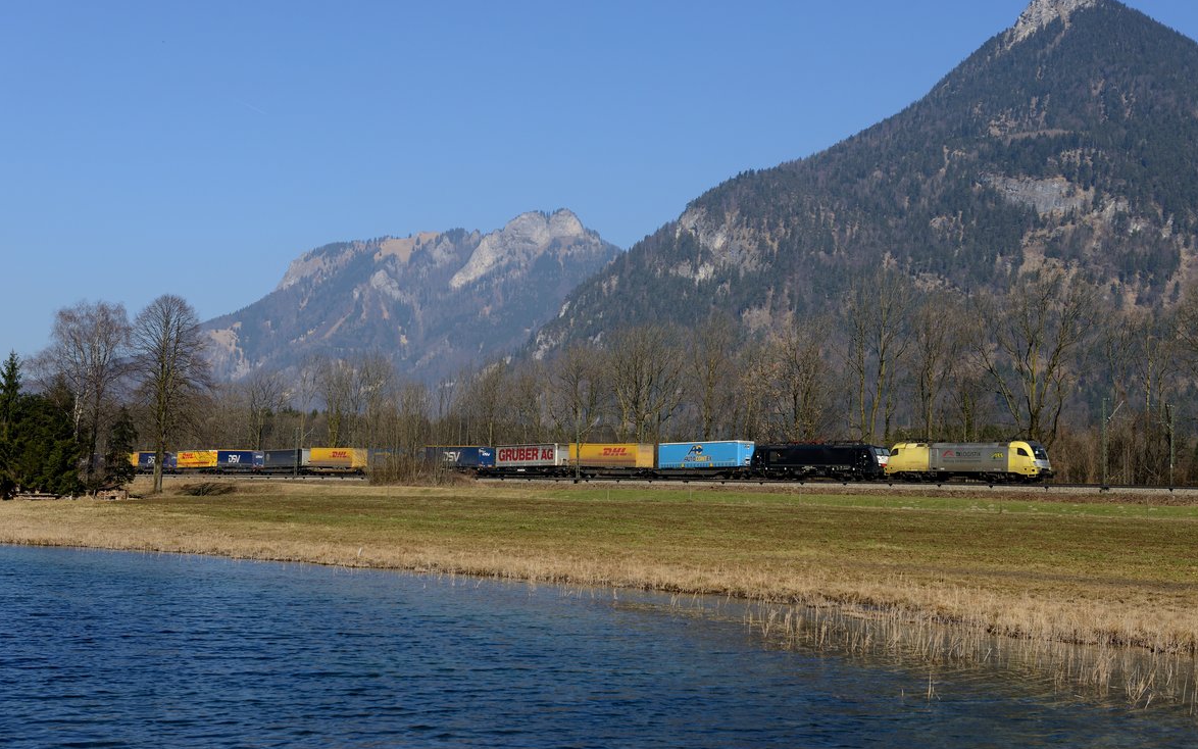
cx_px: 595
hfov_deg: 40.3
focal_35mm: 50
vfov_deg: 25.8
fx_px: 1633
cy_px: 343
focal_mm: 48
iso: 200
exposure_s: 1/1600
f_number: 6.3
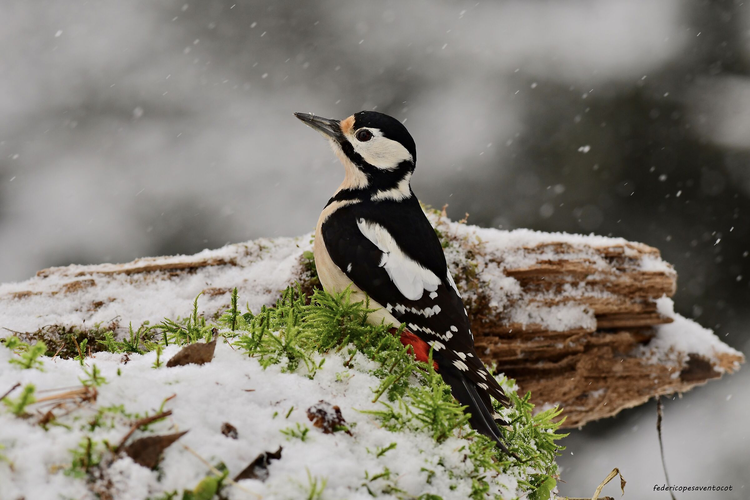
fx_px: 9374
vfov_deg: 3.1
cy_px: 250
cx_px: 375
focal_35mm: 450
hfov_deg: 4.6
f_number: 8
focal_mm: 300
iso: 560
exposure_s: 1/500
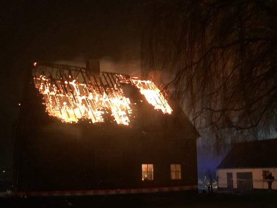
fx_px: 328
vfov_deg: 34.9
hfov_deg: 45.4
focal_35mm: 41
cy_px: 136
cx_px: 170
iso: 800
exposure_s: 1/15
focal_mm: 3.3
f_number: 2.4
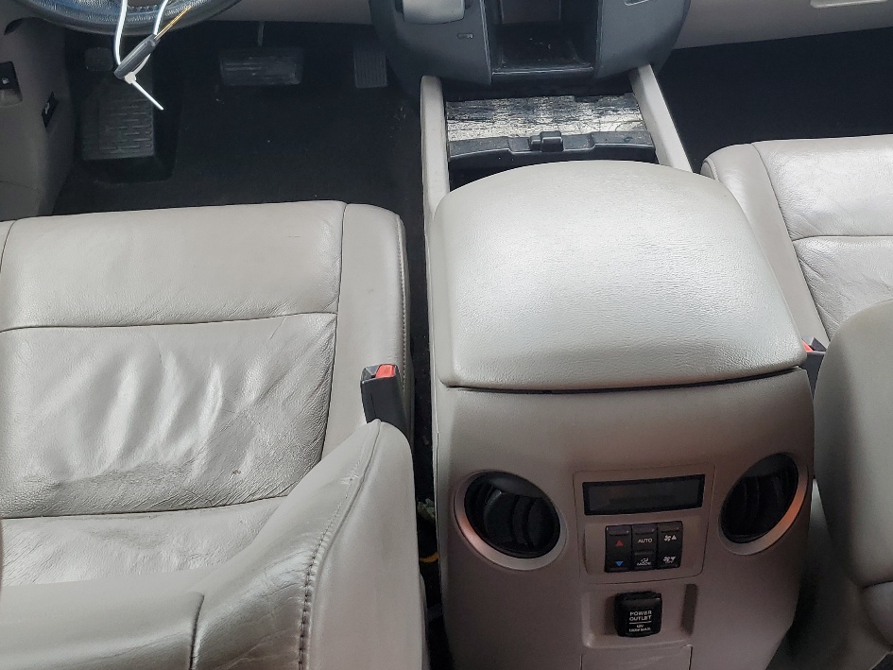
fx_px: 1135
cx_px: 500
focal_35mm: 44
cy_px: 157
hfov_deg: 42.9
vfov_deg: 32.2
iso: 50
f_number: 1.5
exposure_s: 1/208
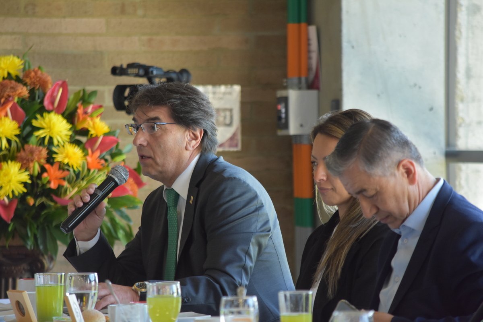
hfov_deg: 7.0
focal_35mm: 292
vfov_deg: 4.7
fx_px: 3924
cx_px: 242
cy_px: 161
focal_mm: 195
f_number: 5
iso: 1250
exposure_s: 1/250
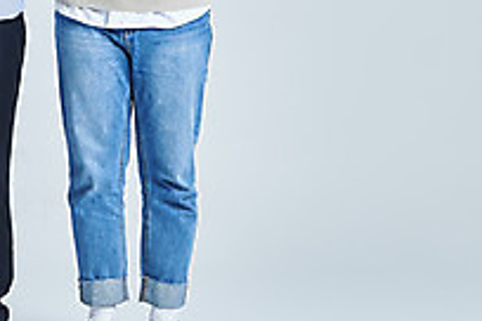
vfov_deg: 8.9
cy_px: -64
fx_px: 2048
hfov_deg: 13.0
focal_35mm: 153
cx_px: -115
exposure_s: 1/125
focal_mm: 52
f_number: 14
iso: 100
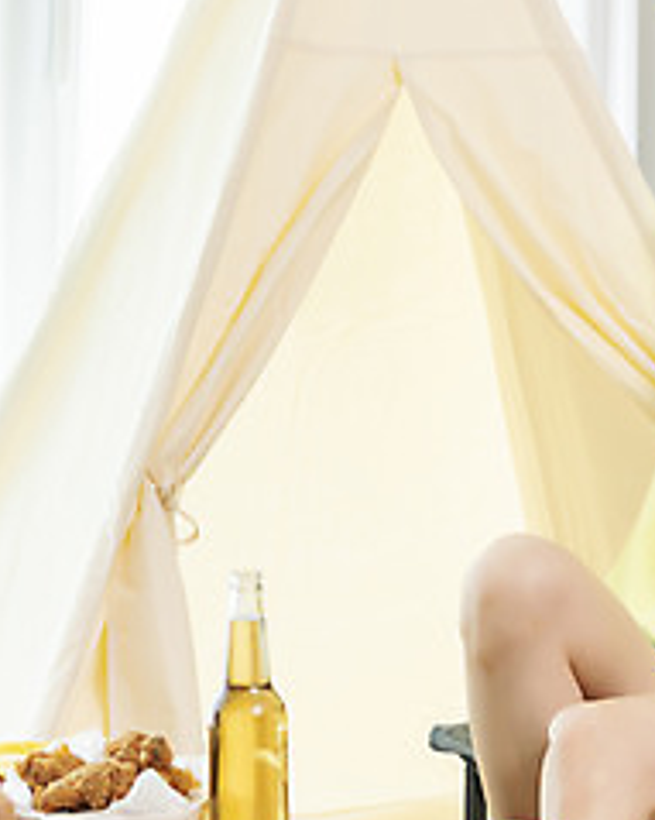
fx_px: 2861
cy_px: 264
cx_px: 638
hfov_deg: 12.9
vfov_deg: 16.3
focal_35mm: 118
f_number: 2.8
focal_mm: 50
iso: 400
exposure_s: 1/125
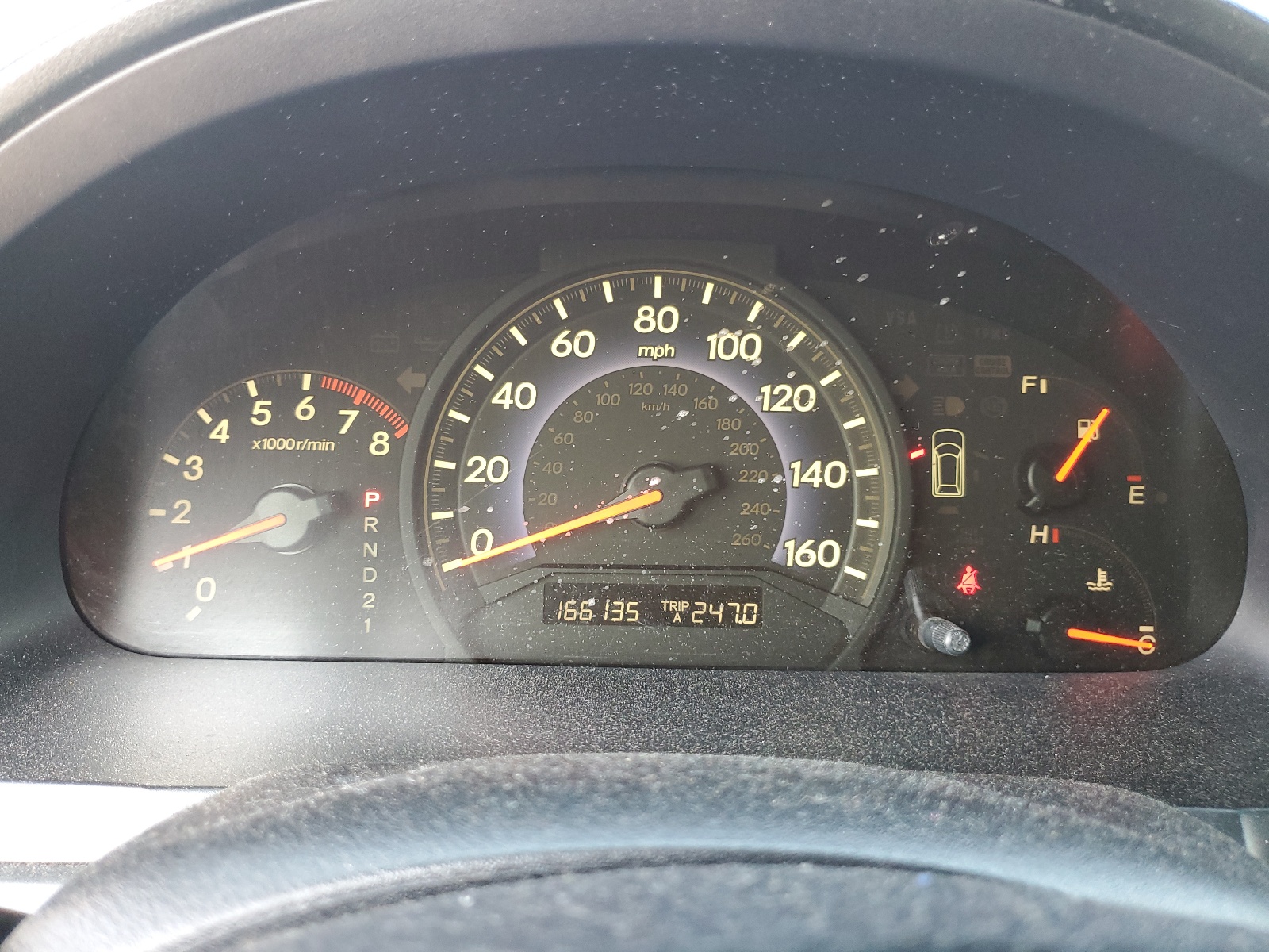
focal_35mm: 26
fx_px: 953
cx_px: 634
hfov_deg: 67.3
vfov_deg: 53.1
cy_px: 476
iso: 127
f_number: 1.5
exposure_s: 1/60.2
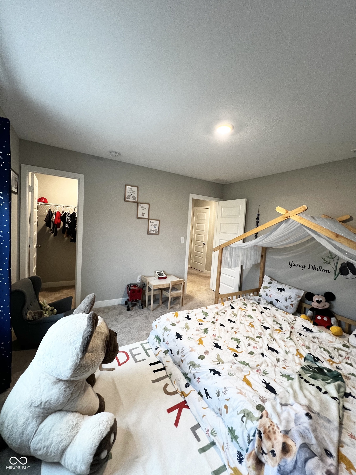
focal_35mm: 13
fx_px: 178
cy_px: 238
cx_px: 178
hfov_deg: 89.9
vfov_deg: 106.2
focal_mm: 1.57
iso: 250
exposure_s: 1/60
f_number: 1.8
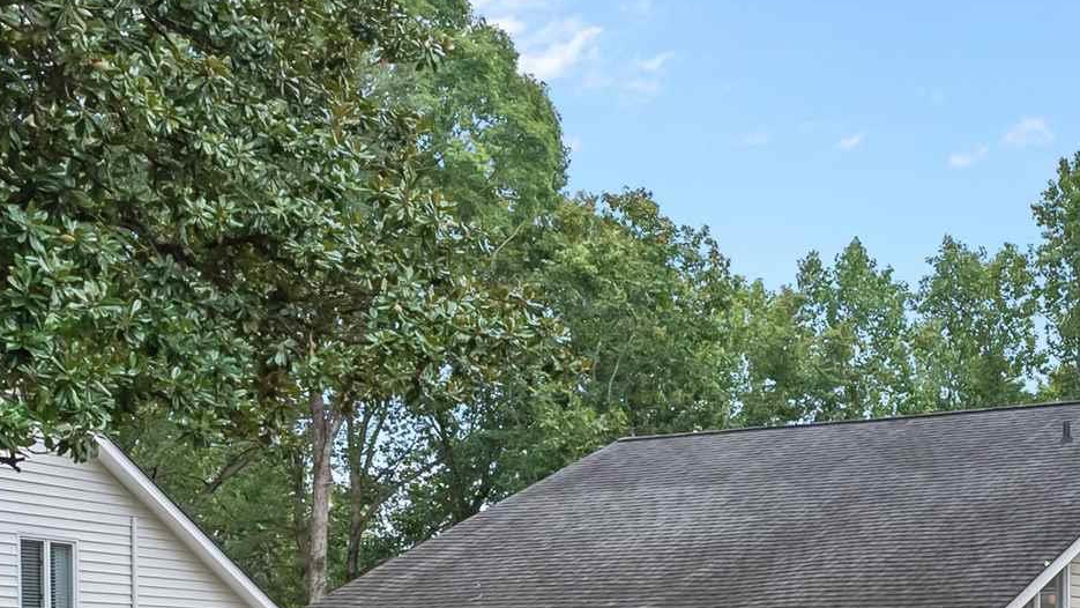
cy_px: 726
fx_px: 1776
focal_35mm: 62
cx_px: 1007
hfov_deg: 31.9
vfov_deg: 18.4
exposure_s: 1/640
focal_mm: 18
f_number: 8
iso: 640
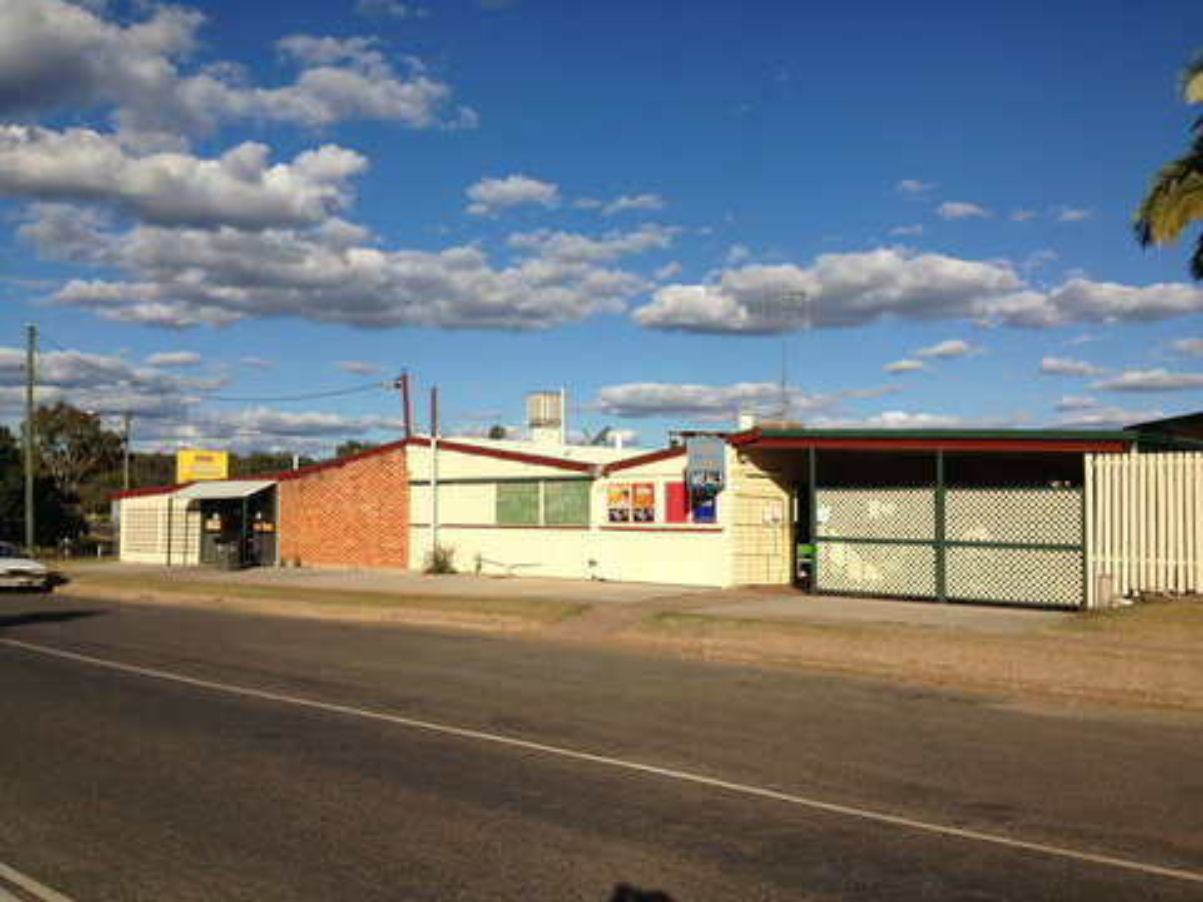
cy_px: 451
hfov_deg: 52.6
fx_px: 1216
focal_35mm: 35
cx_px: 602
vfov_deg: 40.7
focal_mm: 4.28
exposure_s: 1/2762
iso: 64
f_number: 2.4
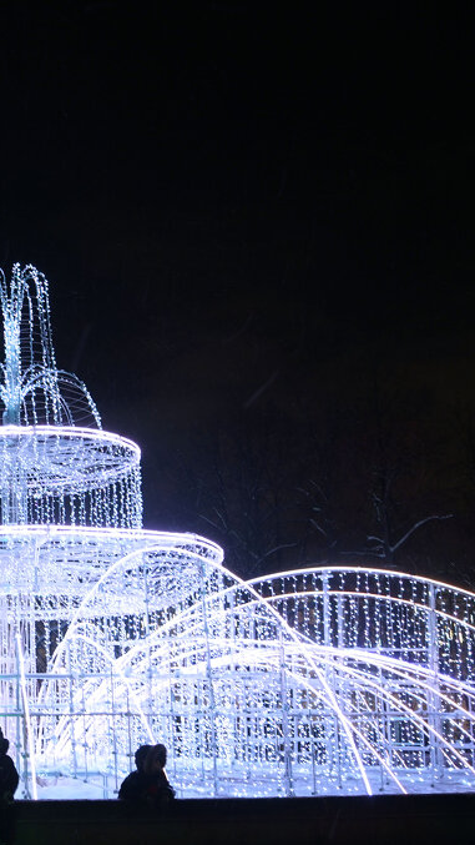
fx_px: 1164
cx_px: -42
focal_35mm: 52
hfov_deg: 21.9
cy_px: 469
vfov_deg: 39.8
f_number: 6.3
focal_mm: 28
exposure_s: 1/8
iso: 400
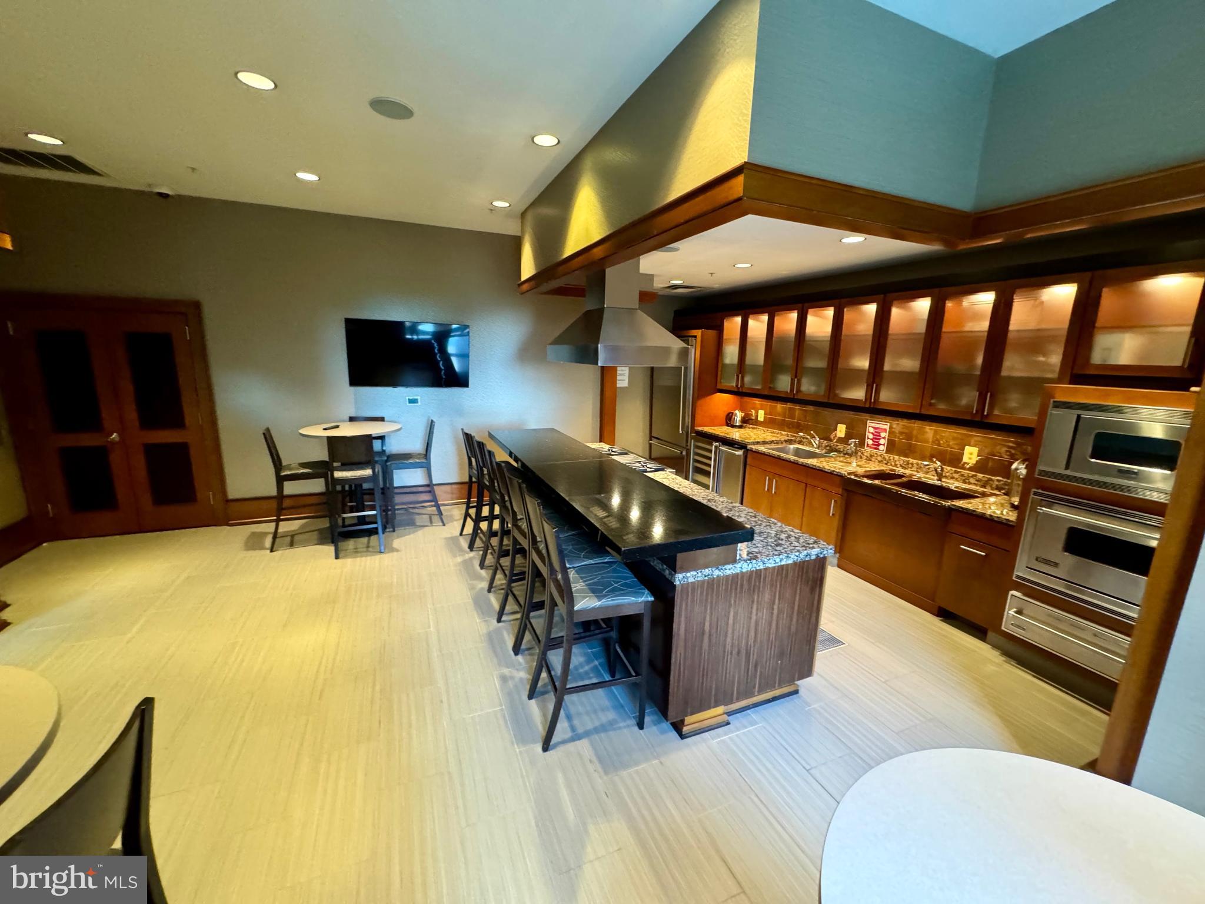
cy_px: 452
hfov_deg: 102.1
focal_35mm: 14
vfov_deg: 85.7
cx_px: 602
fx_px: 487
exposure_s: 1/60
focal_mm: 2.22
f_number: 2.2
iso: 800
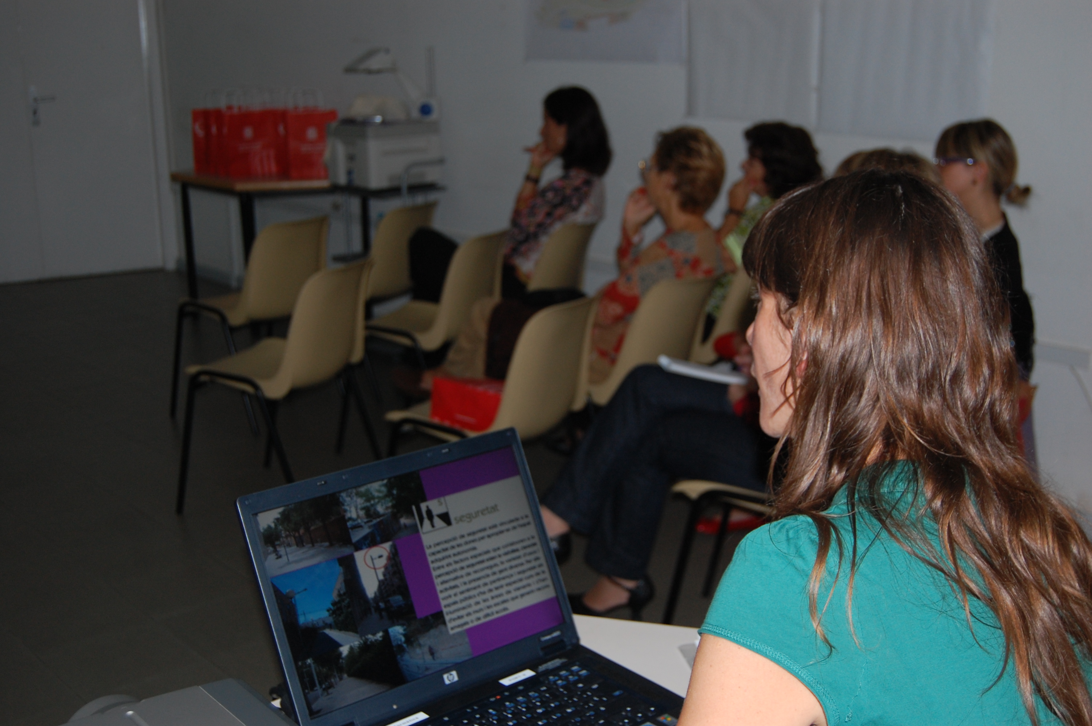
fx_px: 1409
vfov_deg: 28.9
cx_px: 546
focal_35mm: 46
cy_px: 363
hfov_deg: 42.4
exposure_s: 1/60
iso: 400
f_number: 4.5
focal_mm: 31
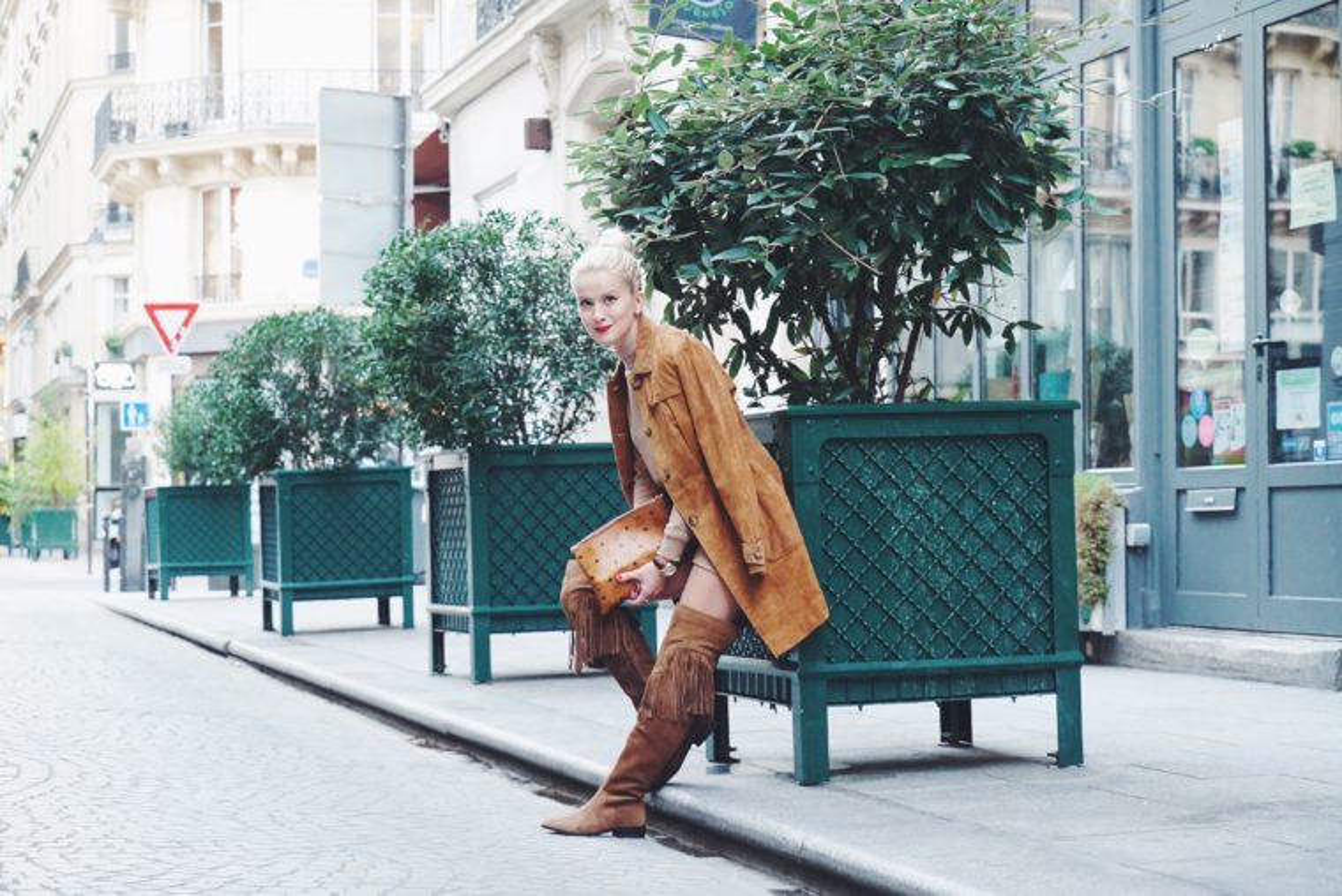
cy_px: 448
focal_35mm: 70
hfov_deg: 28.8
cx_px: 671
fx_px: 2611
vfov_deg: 19.5
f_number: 5.6
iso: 12800
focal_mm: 70
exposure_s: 1/80
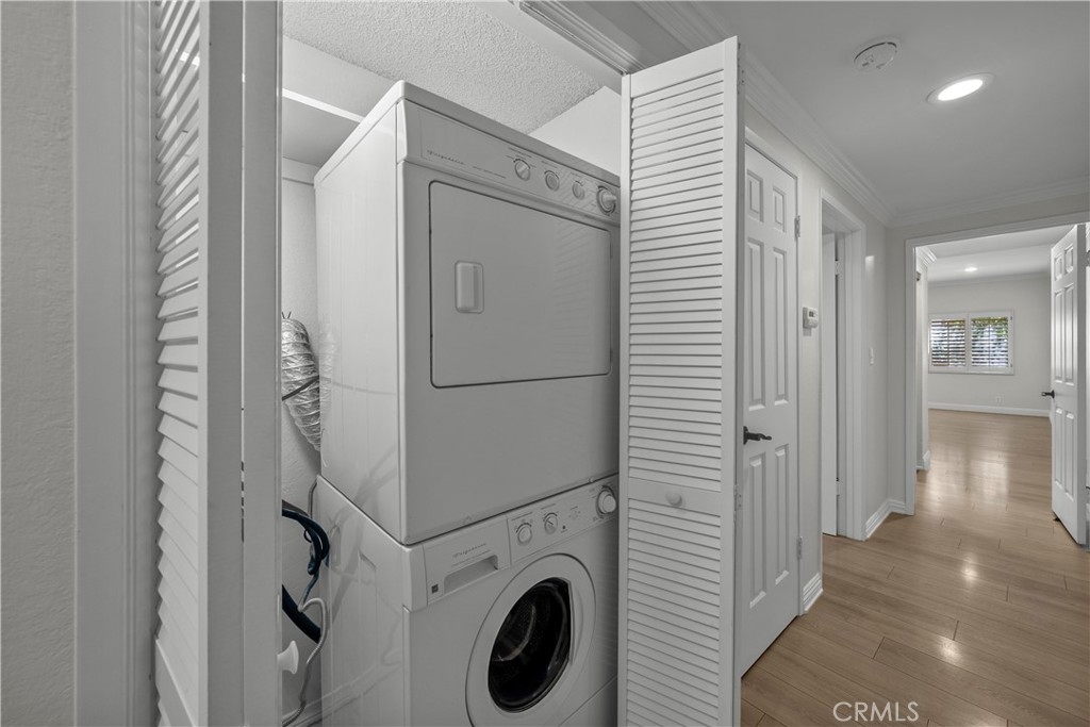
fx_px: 394
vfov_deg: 85.4
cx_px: 545
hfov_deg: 108.3
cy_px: 364
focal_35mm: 13
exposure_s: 1/6
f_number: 9
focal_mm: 13
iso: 250
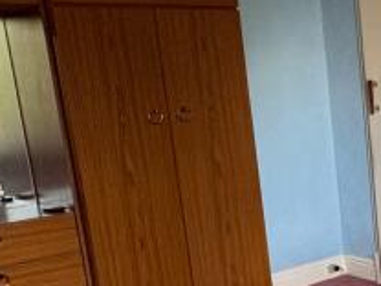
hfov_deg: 24.5
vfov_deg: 21.1
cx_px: 498
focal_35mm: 69
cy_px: 227
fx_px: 759
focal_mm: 2.22
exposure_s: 1/99
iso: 320
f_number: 2.2
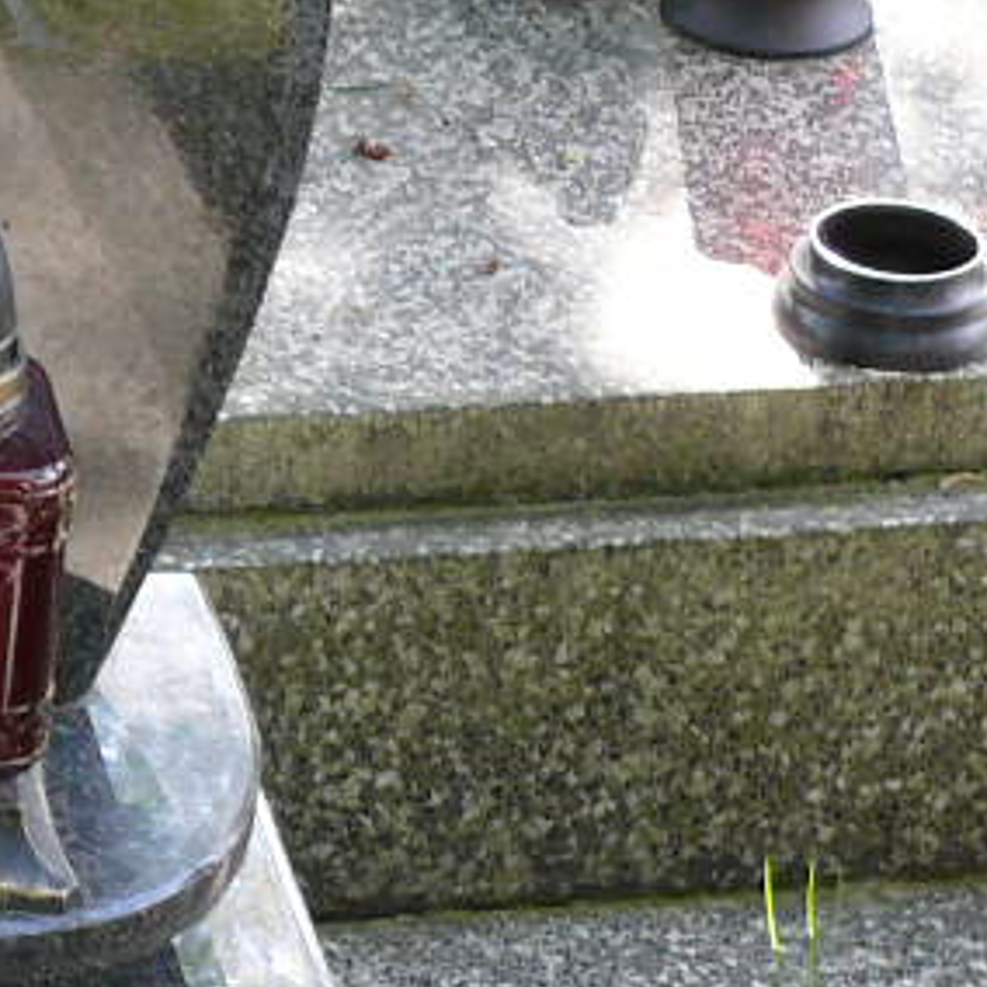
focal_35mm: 174
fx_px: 5613
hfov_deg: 9.5
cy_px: 855
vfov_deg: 10.0
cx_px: -900
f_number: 3.2
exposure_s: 1/100
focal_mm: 7.4
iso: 100
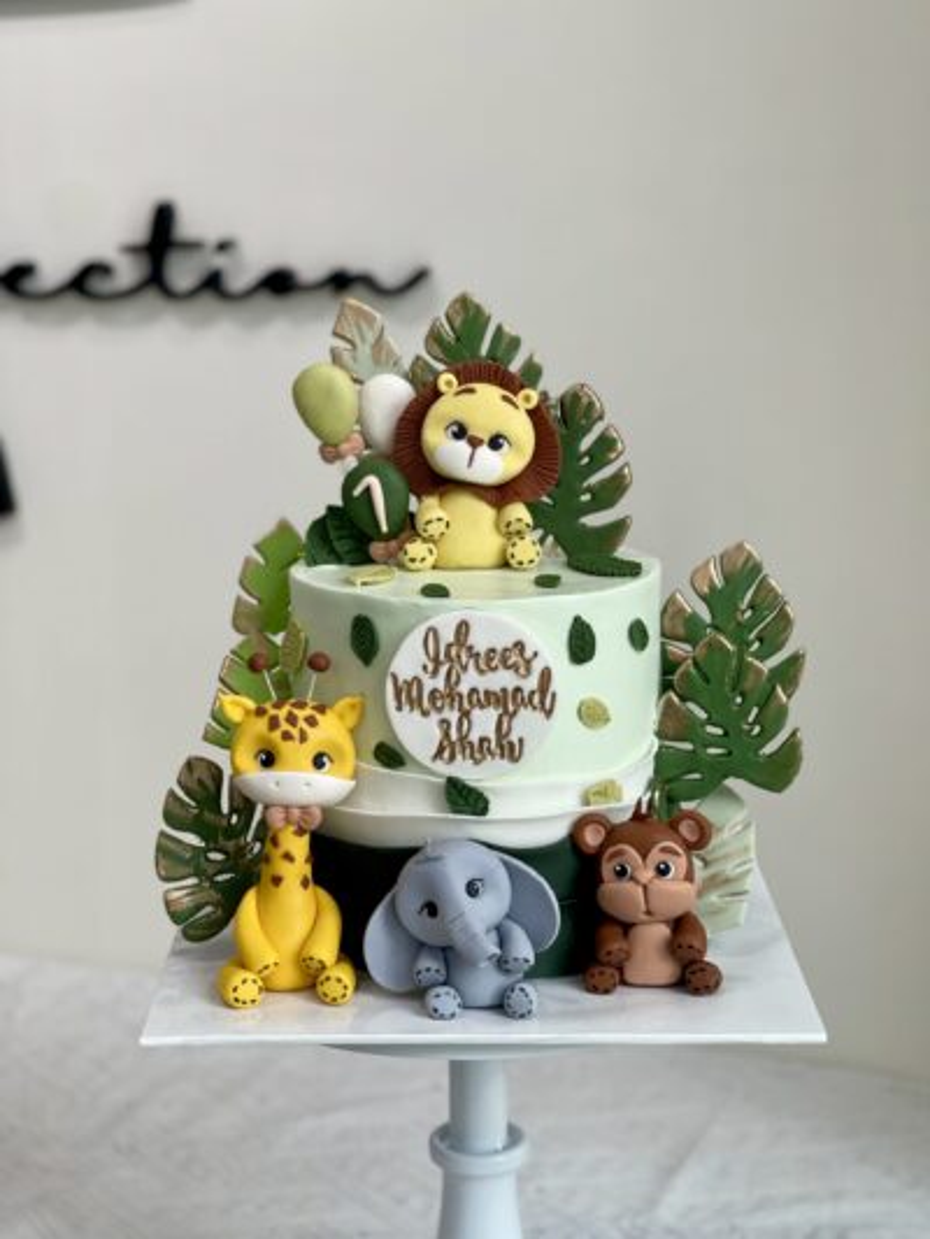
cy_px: 620
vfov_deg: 30.3
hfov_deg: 22.9
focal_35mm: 64
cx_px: 465
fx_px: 2292
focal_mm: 7.5
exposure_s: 1/100
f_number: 2.2
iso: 40
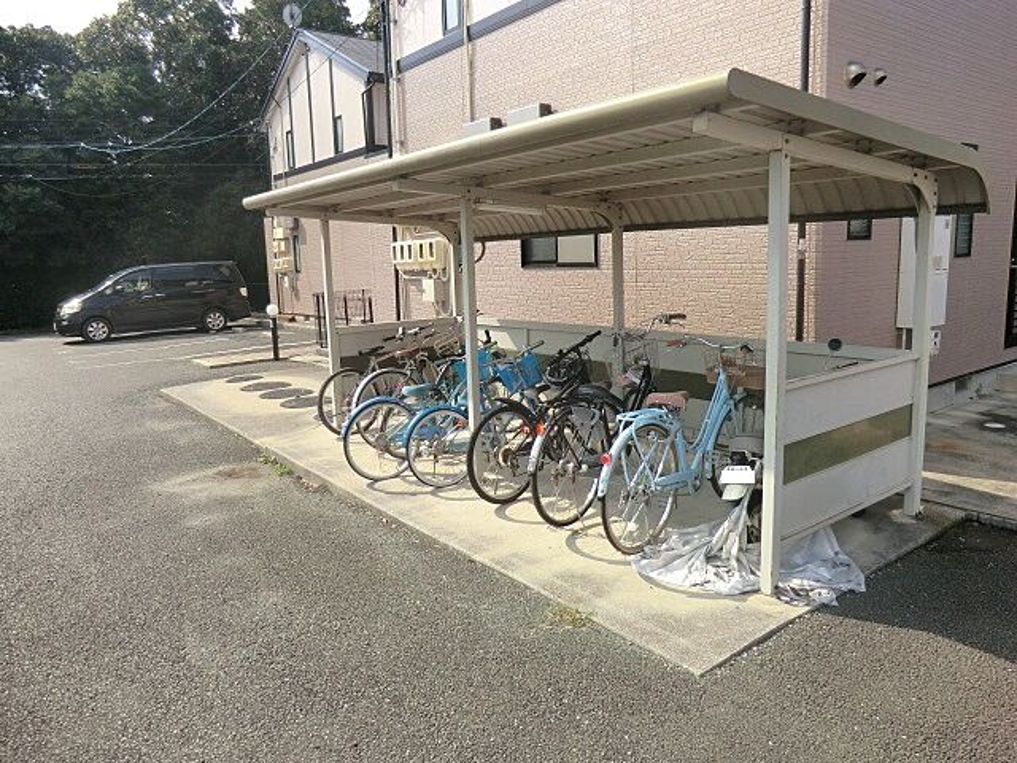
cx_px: 508
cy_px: 382
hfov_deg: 71.6
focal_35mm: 24
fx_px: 705
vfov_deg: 56.8
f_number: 3.2
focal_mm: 4.3
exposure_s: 1/640
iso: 80
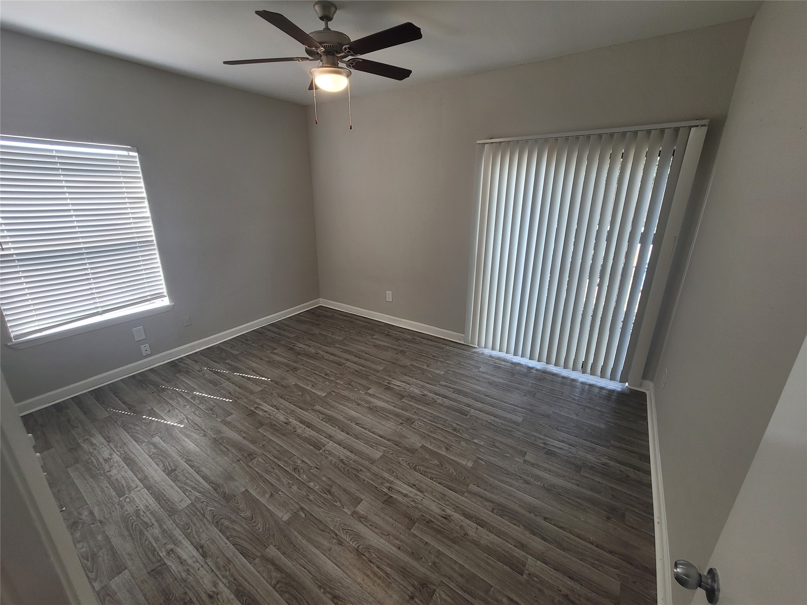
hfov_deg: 106.2
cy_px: 302
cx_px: 404
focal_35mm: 13
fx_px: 303
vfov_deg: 89.9
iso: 80
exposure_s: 1/60
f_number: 2.2
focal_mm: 2.2
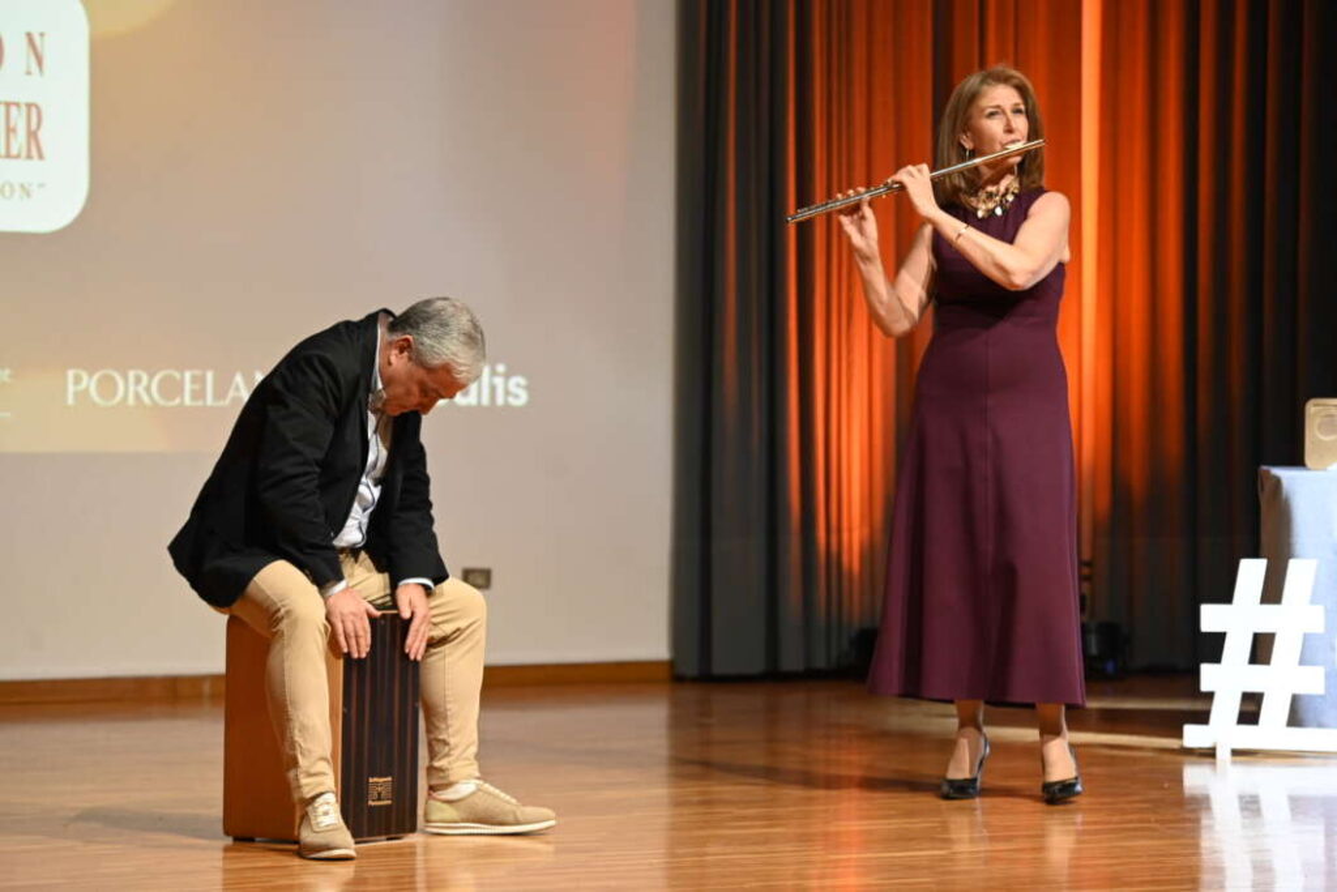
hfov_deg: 16.4
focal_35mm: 125
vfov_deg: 11.0
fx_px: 4643
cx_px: 668
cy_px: 446
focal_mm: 125
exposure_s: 1/250
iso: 3200
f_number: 4
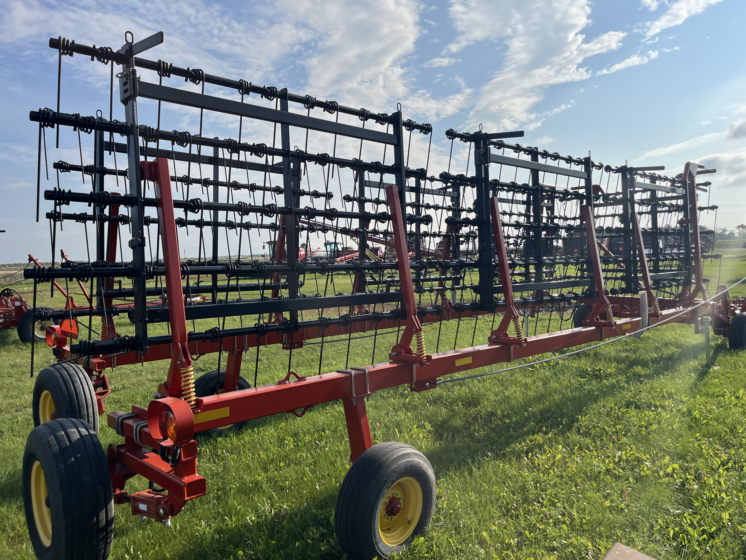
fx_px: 560
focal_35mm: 26
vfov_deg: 53.1
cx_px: 373
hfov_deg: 67.3
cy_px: 280
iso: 50
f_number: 1.6
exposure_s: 1/4854
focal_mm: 5.1
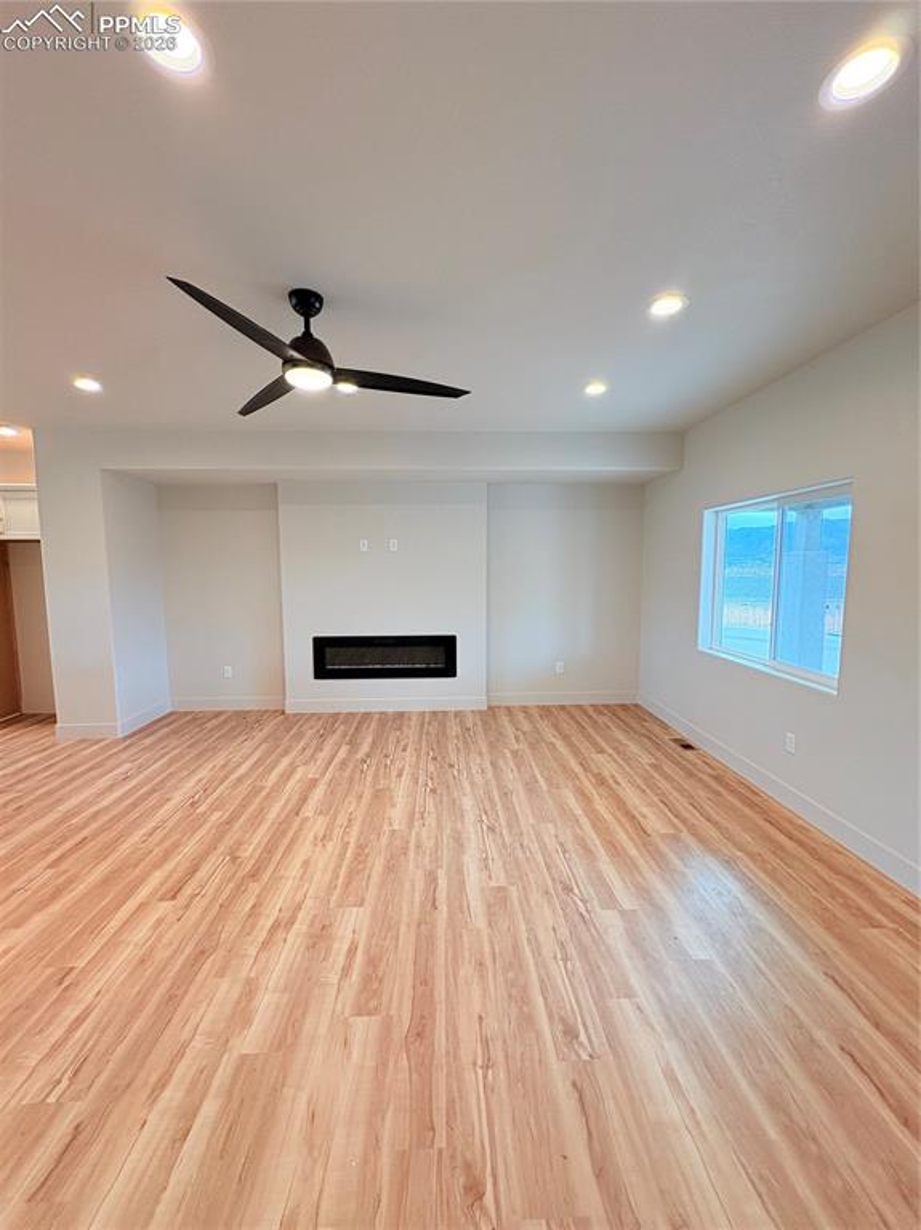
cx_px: 460
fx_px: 497
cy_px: 615
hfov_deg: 85.6
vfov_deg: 102.1
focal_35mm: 14
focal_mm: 2.22
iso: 160
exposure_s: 1/120
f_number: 2.2
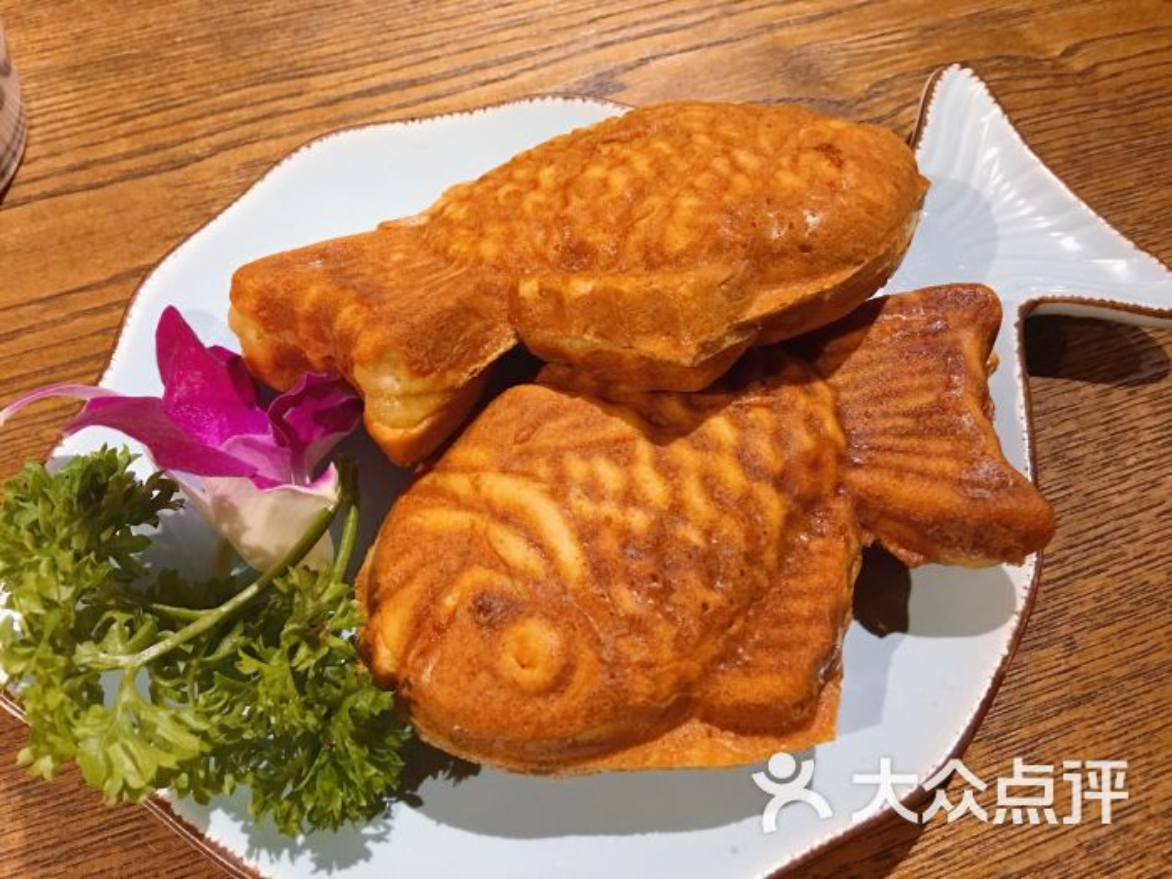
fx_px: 982
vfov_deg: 48.2
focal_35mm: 29
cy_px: 440
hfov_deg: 61.7
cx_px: 586
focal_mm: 4.15
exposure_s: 1/10
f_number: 2.2
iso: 80
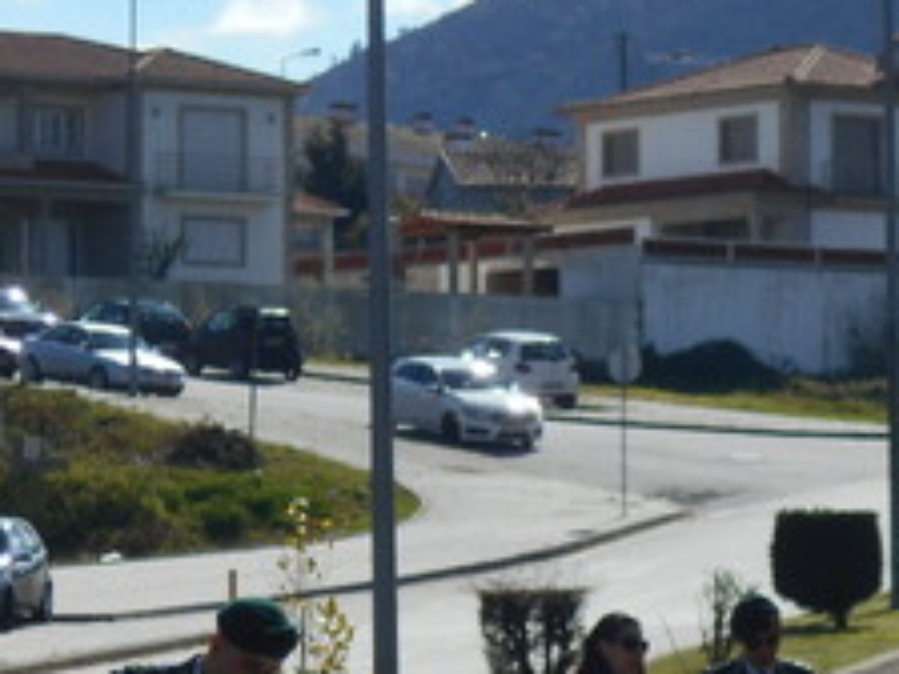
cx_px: 642
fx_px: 7583
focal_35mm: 292
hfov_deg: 6.8
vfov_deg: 5.1
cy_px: 820
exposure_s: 1/500
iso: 80
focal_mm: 20.1
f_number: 6
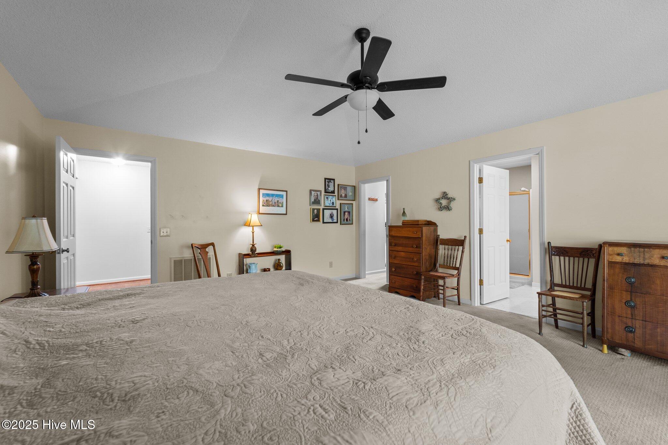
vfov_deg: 81.2
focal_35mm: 14
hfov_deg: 104.3
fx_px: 260
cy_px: 222
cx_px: 334
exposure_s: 1.3
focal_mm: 14
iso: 500
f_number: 8
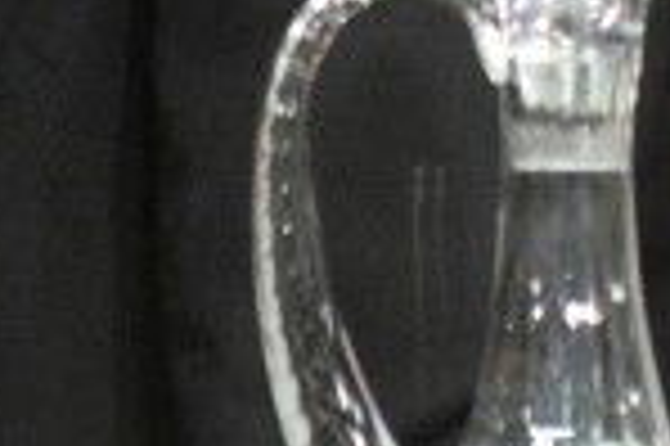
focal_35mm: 927
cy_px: 23
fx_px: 17233
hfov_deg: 2.2
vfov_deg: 1.5
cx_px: 2482
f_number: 4.5
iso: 5000
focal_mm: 120
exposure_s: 1/200
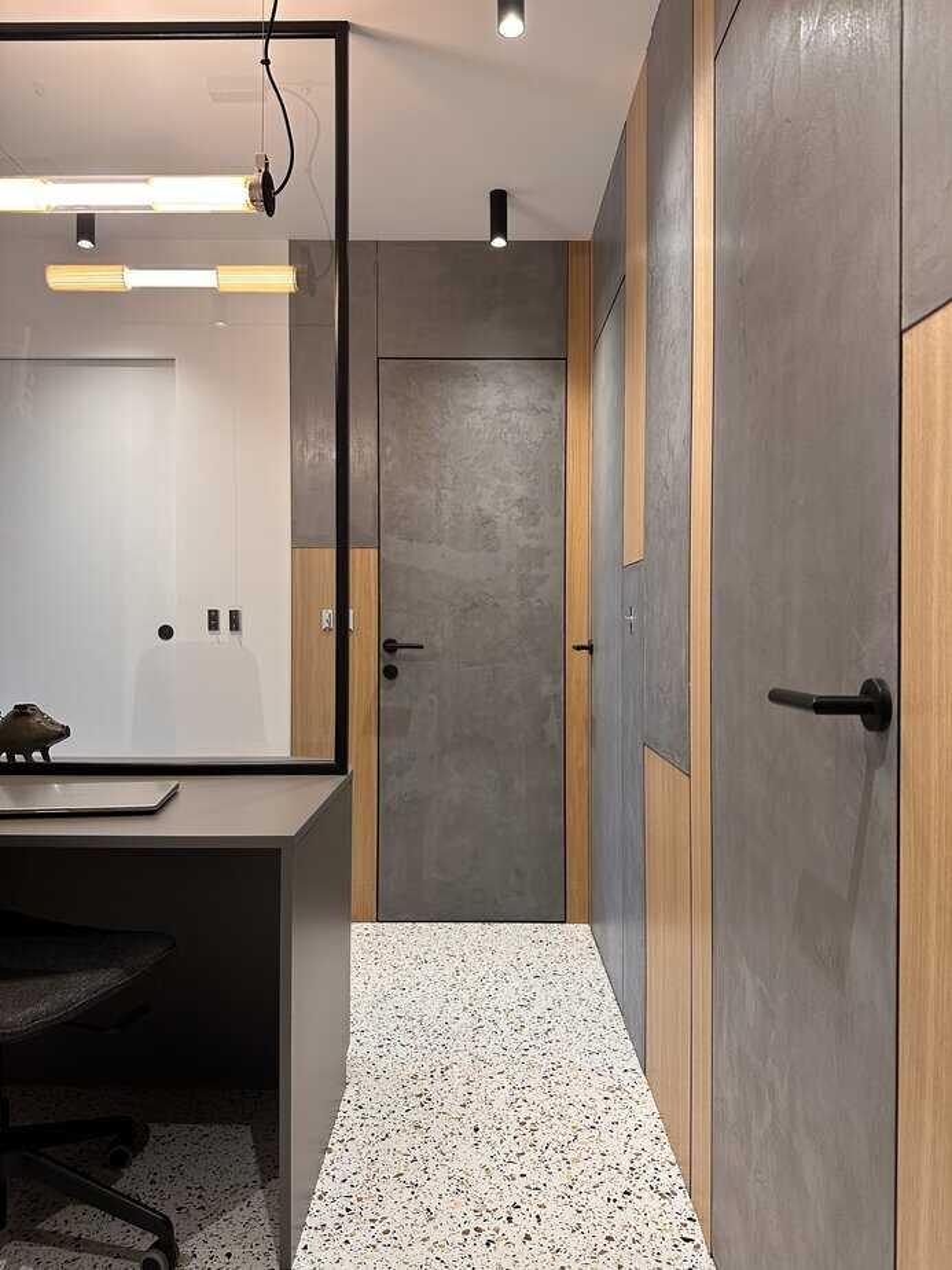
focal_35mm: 24
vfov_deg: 71.6
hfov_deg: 56.8
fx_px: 880
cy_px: 635
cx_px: 476
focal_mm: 6.86
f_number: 1.78
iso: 160
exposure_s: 1/50
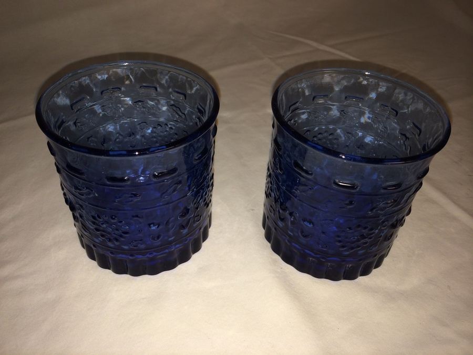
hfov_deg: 60.0
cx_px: 236
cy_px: 178
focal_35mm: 30
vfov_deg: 46.8
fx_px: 410
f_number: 2.2
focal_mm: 4.12
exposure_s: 1/111
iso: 32
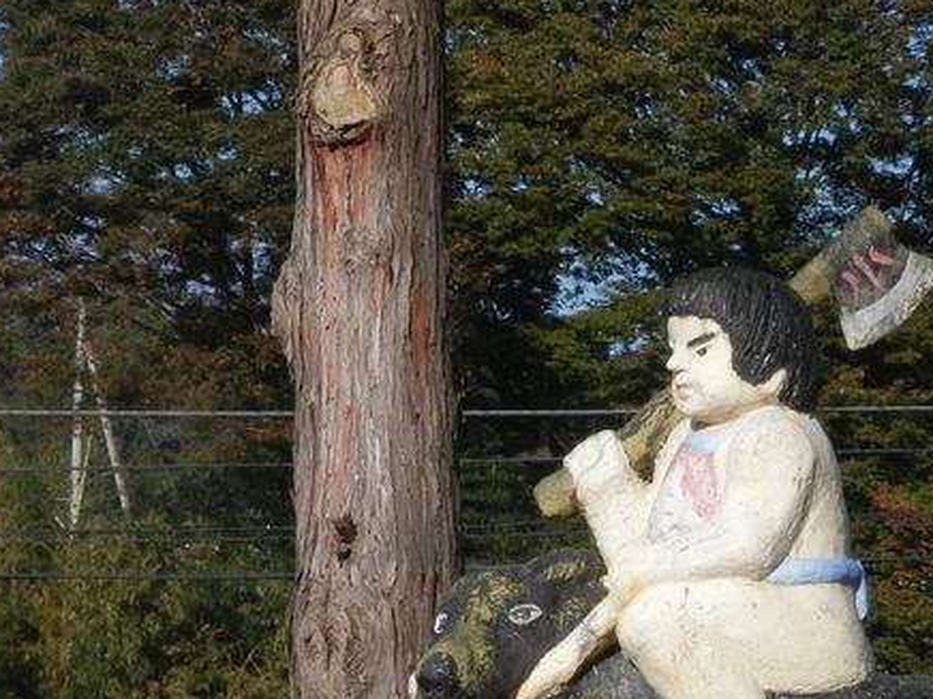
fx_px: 6334
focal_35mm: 235
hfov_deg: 8.4
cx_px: 143
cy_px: 460
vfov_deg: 6.3
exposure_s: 1/500
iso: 80
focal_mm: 22.9
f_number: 5.3
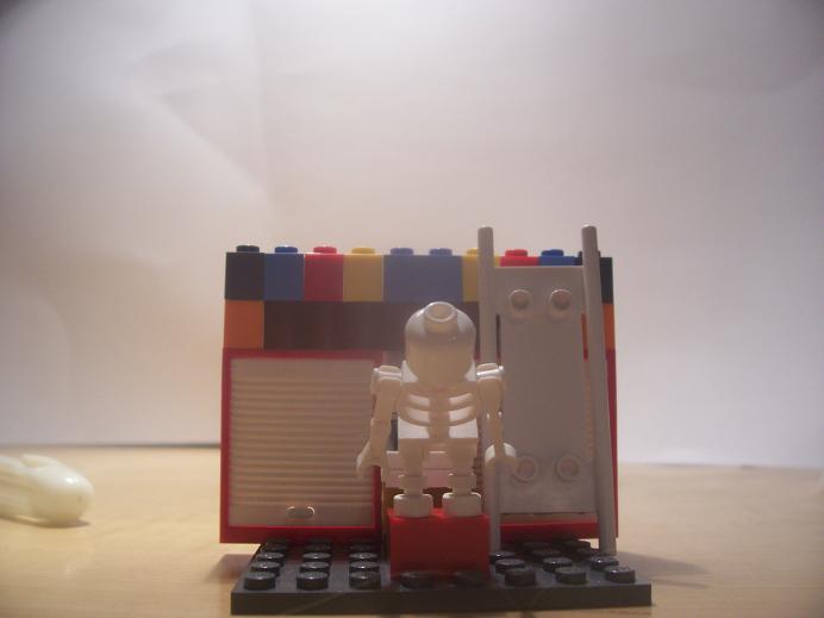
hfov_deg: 54.0
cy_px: 309
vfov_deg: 41.8
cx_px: 412
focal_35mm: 34
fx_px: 809
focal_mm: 5.6
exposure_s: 1/32
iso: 84
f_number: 2.7
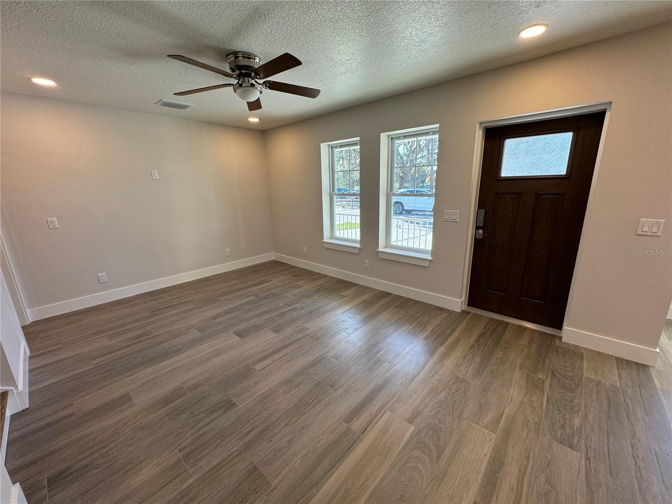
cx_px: 336
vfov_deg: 85.7
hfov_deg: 102.1
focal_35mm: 14
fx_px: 272
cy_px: 252
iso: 80
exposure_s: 1/120
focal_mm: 2.22
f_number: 2.2
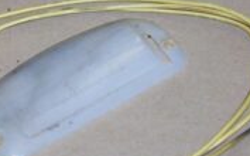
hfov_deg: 20.4
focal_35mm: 102
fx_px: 694
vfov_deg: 12.7
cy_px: 35
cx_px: 144
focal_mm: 5.7
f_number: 2.8
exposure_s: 1/60
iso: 160
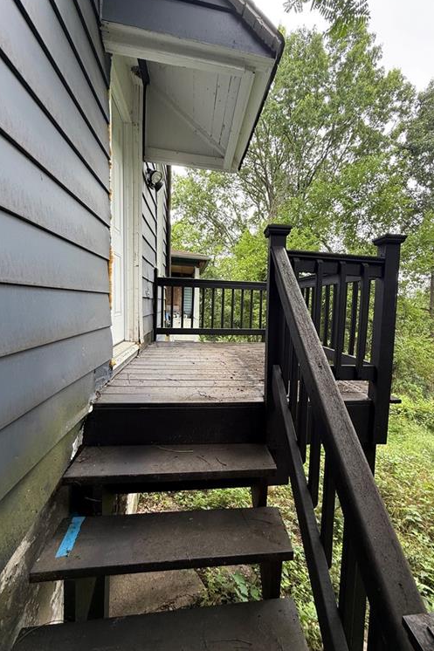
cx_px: 235
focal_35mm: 15
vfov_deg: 100.4
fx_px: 271
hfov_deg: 77.1
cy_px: 323
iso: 64
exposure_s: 1/99
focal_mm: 2.22
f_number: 2.2
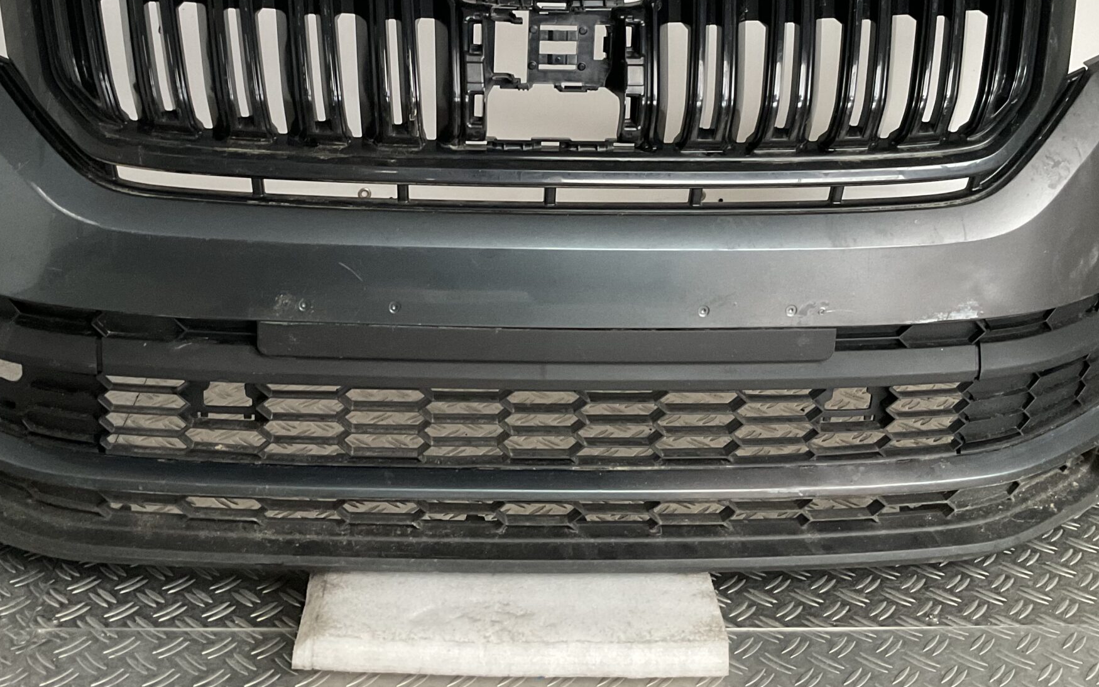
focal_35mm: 45
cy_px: 101
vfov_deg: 27.8
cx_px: 488
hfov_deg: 44.3
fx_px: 1348
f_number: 1.8
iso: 250
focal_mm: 3
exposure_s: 1/50
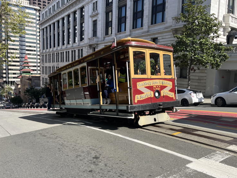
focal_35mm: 28
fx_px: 192
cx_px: 124
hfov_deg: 63.4
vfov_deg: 49.7
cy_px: 88
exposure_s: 1/2309
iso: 50
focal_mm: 5.1
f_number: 1.6
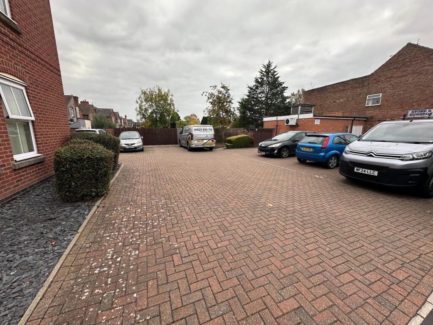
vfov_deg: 85.7
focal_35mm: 14
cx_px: 216
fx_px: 175
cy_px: 162
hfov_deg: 102.1
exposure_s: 1/301
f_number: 2.2
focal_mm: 2.22
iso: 40
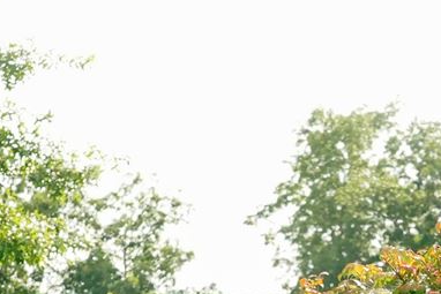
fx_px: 2218
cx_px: 360
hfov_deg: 11.3
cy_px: 439
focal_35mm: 181
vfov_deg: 7.5
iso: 2000
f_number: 11
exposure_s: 1/640
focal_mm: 54
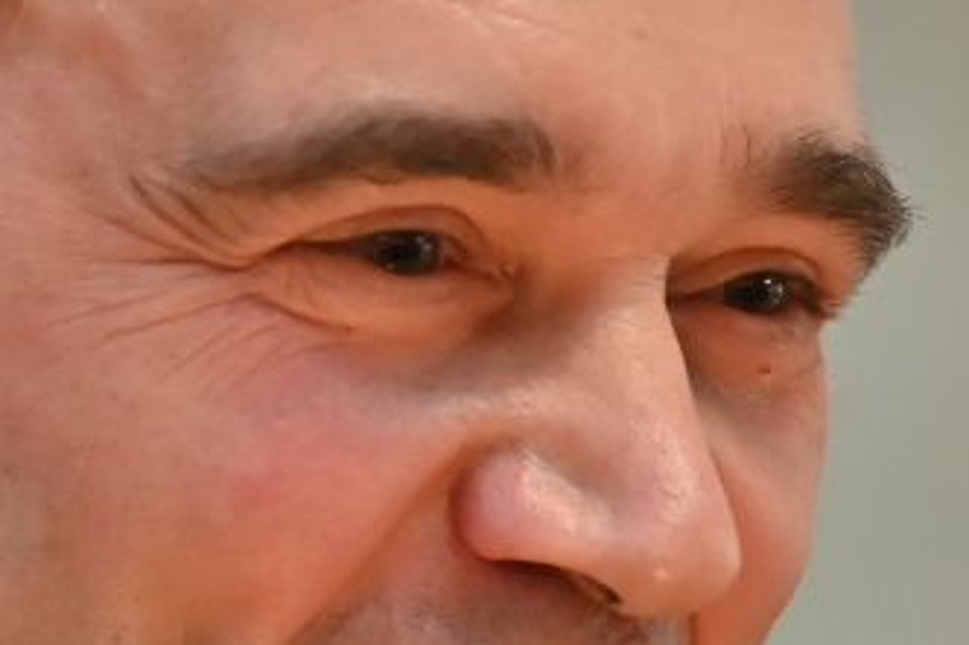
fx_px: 17056
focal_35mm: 634
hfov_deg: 3.3
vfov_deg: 2.2
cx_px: 449
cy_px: 549
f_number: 2.8
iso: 2200
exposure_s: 1/200
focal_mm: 130
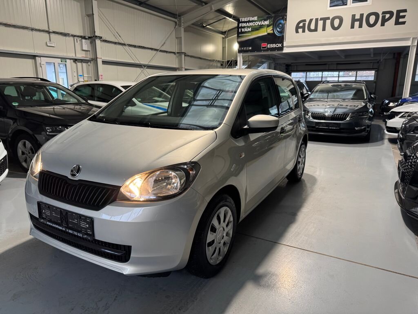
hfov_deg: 71.6
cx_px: 209
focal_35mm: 24
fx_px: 290
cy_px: 157
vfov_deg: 56.8
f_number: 1.78
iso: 200
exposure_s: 1/79
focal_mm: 6.76
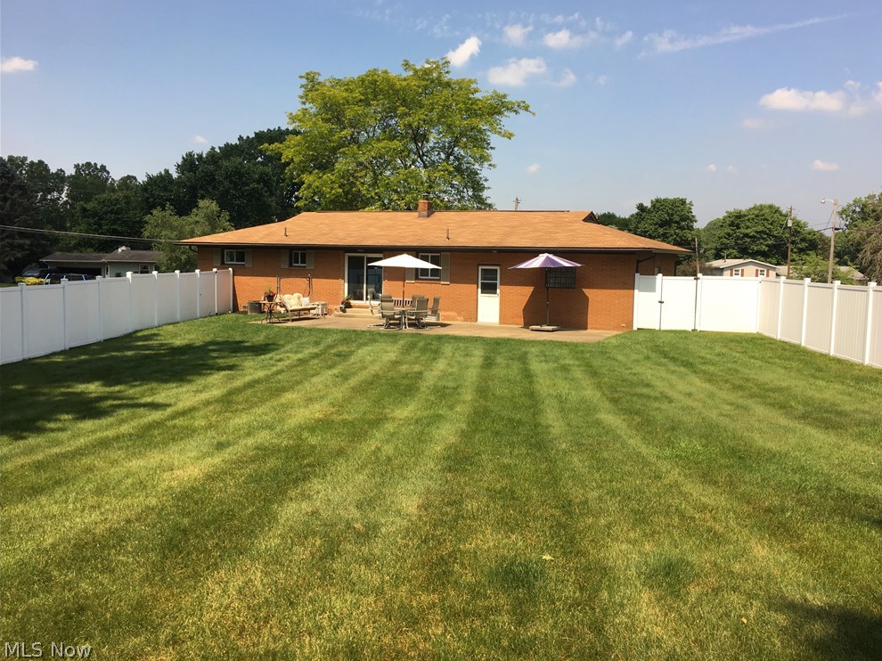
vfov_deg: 46.8
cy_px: 322
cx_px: 455
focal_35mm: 30
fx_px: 764
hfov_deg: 60.0
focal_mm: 4.15
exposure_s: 1/1261
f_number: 2.2
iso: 25
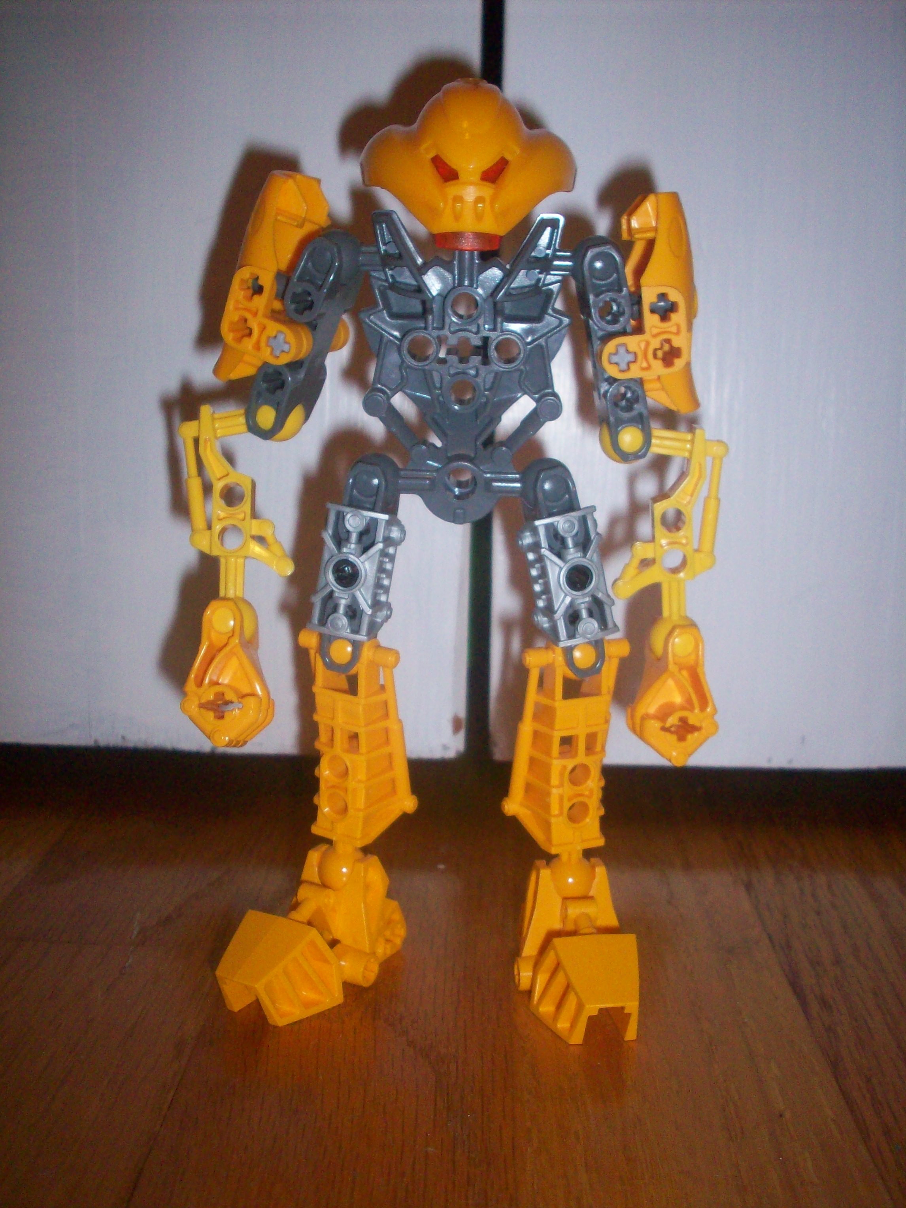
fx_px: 1291
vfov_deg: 50.1
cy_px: 604
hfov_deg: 38.7
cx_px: 453
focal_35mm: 37
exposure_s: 1/64
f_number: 2.8
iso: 160
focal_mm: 6.2
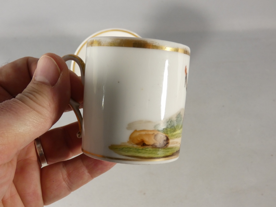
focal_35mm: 41
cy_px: 104
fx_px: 327
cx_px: 138
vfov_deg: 35.1
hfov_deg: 45.8
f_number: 3.6
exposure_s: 1/80
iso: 200
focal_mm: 7.3
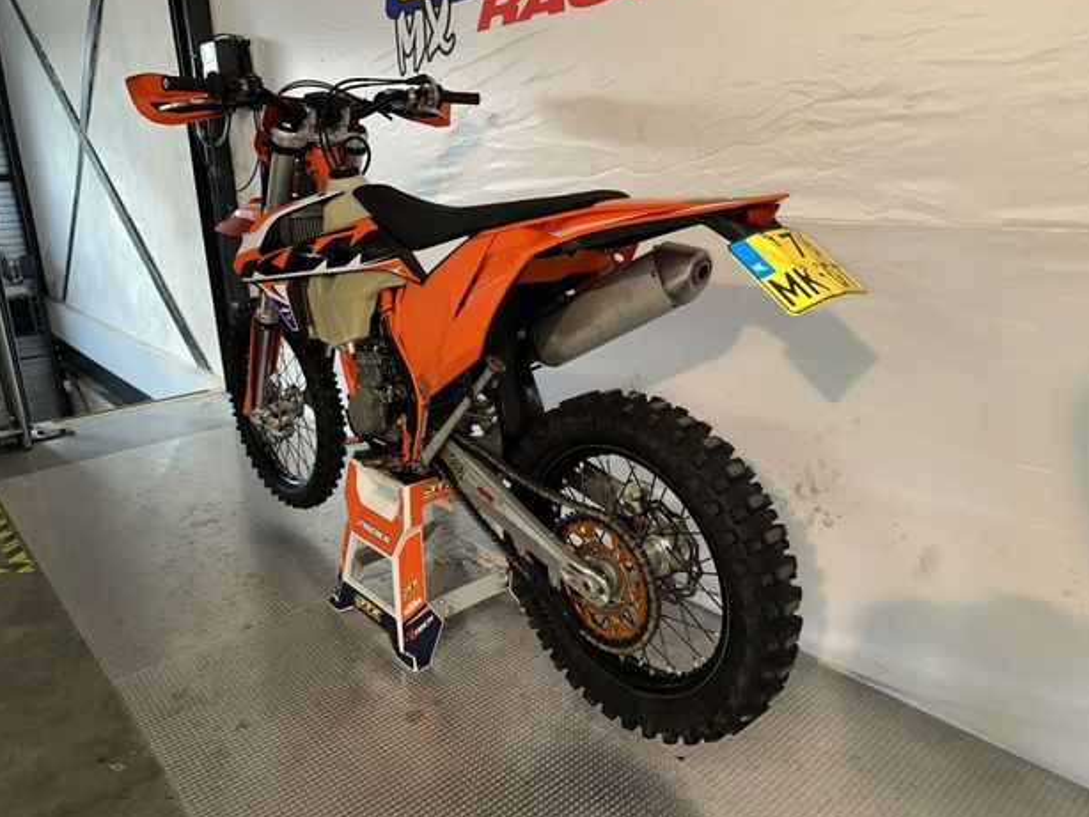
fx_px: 787
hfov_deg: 69.4
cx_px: 534
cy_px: 402
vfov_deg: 54.9
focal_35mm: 25
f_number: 1.78
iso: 64
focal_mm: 6.86
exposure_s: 1/33
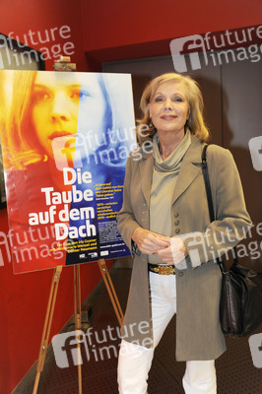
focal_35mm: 34
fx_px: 372
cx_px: 131
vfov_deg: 55.8
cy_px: 197
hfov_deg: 38.8
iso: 1000
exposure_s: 1/50
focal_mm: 34
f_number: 5
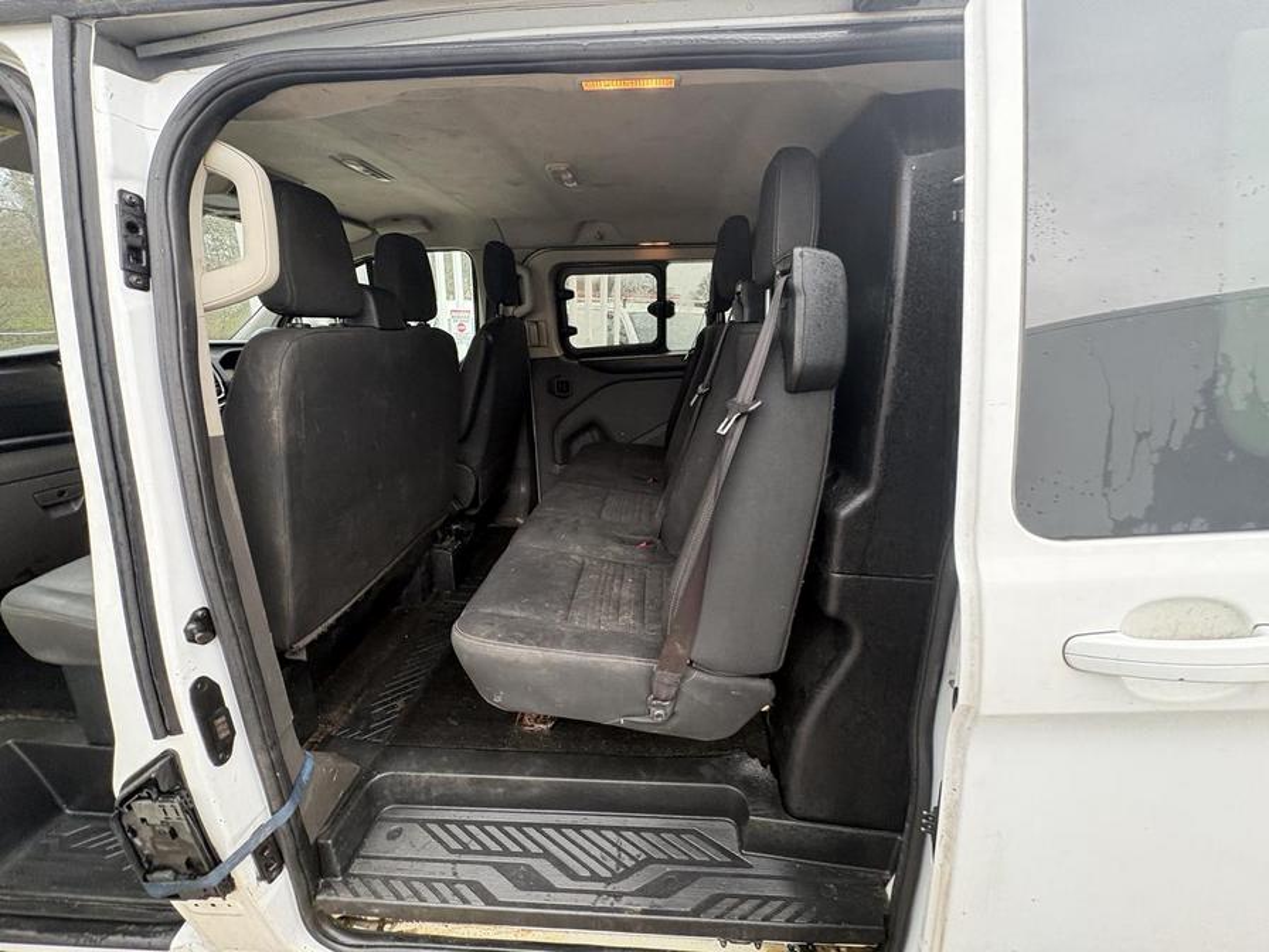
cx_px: 634
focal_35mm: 14
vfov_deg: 85.7
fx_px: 513
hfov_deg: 102.1
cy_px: 476
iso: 200
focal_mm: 2.22
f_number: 2.2
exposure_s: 1/99
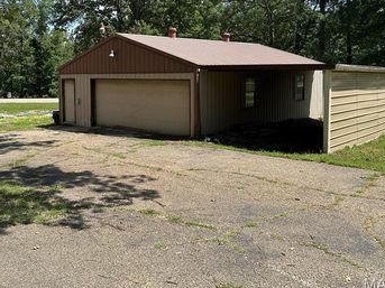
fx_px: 389
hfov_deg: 51.9
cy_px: 86
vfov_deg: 39.9
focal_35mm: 35
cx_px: 138
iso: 80
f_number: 1.78
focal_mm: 6.86
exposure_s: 1/2882
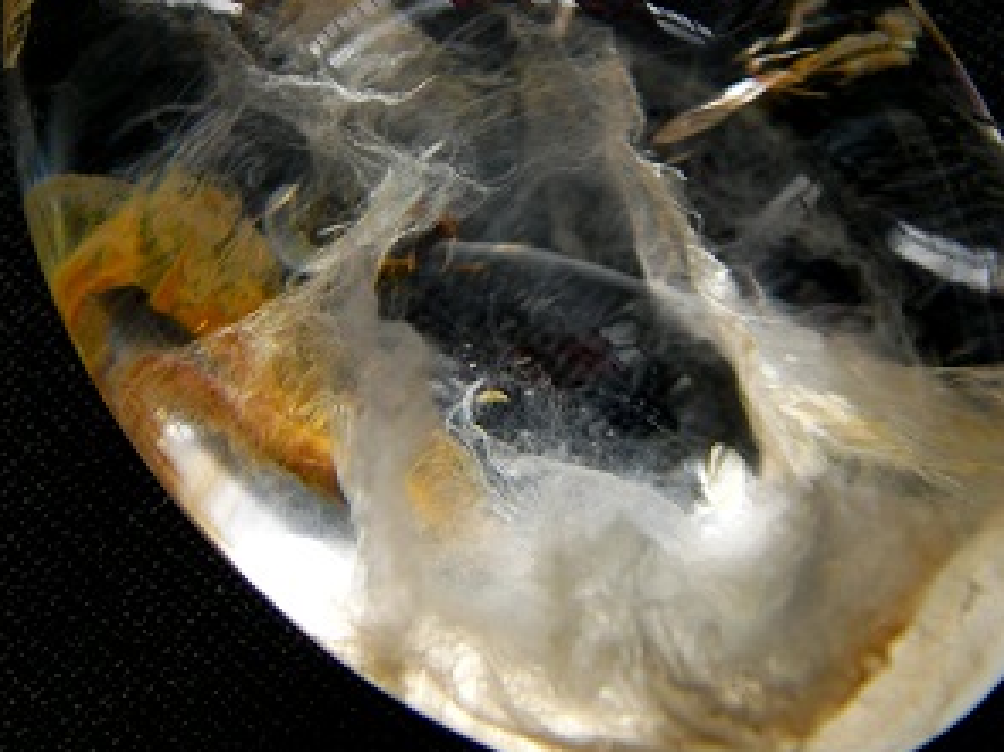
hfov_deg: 25.0
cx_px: 497
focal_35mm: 78
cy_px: 238
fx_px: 2261
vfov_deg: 18.8
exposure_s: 1/65.5
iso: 50
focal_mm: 8.1
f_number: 3.5
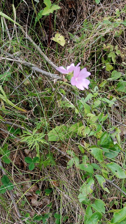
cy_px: 125
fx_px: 291
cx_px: 58
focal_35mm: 49
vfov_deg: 42.0
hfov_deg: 24.4
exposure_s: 1/125
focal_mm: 22
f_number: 5.6
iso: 125
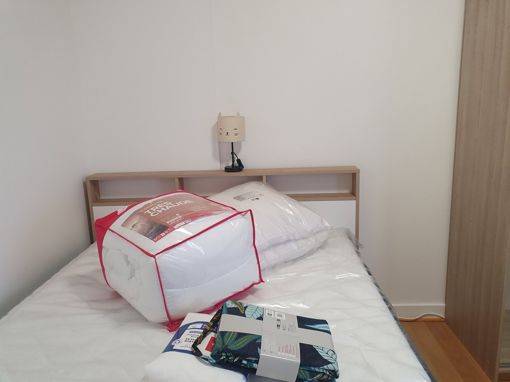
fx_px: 383
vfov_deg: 53.1
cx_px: 255
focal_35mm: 26
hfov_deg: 67.3
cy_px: 191
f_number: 2.4
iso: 320
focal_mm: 4.32
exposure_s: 1/50
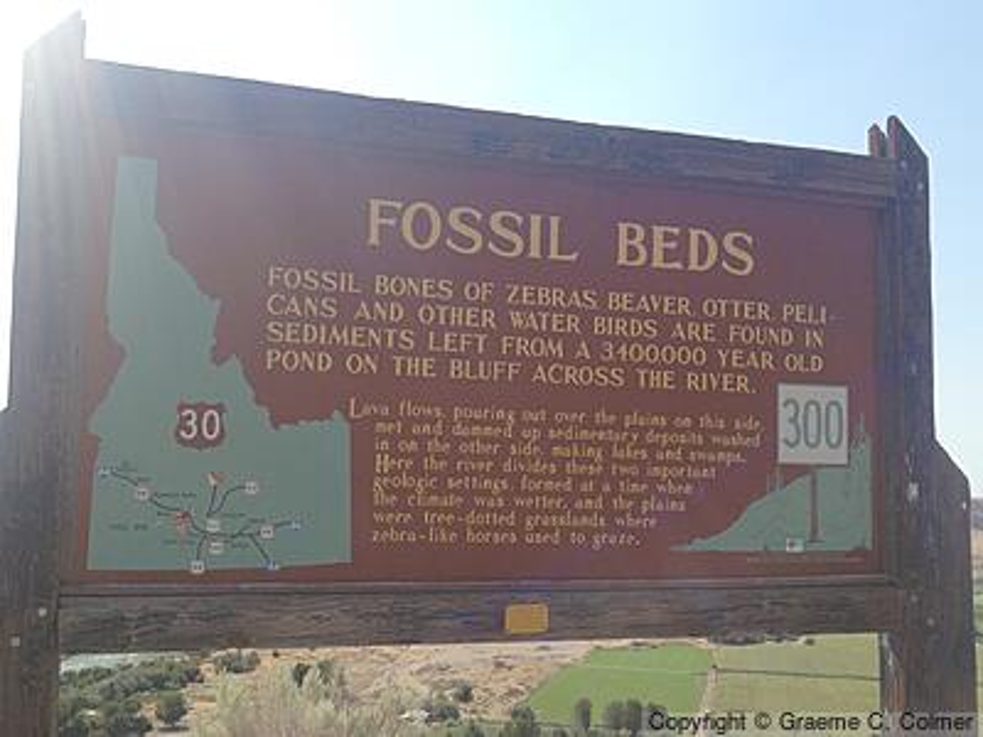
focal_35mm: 35
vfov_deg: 40.7
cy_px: 368
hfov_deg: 52.6
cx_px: 492
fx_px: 994
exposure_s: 1/1534
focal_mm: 4.28
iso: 50
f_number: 2.4
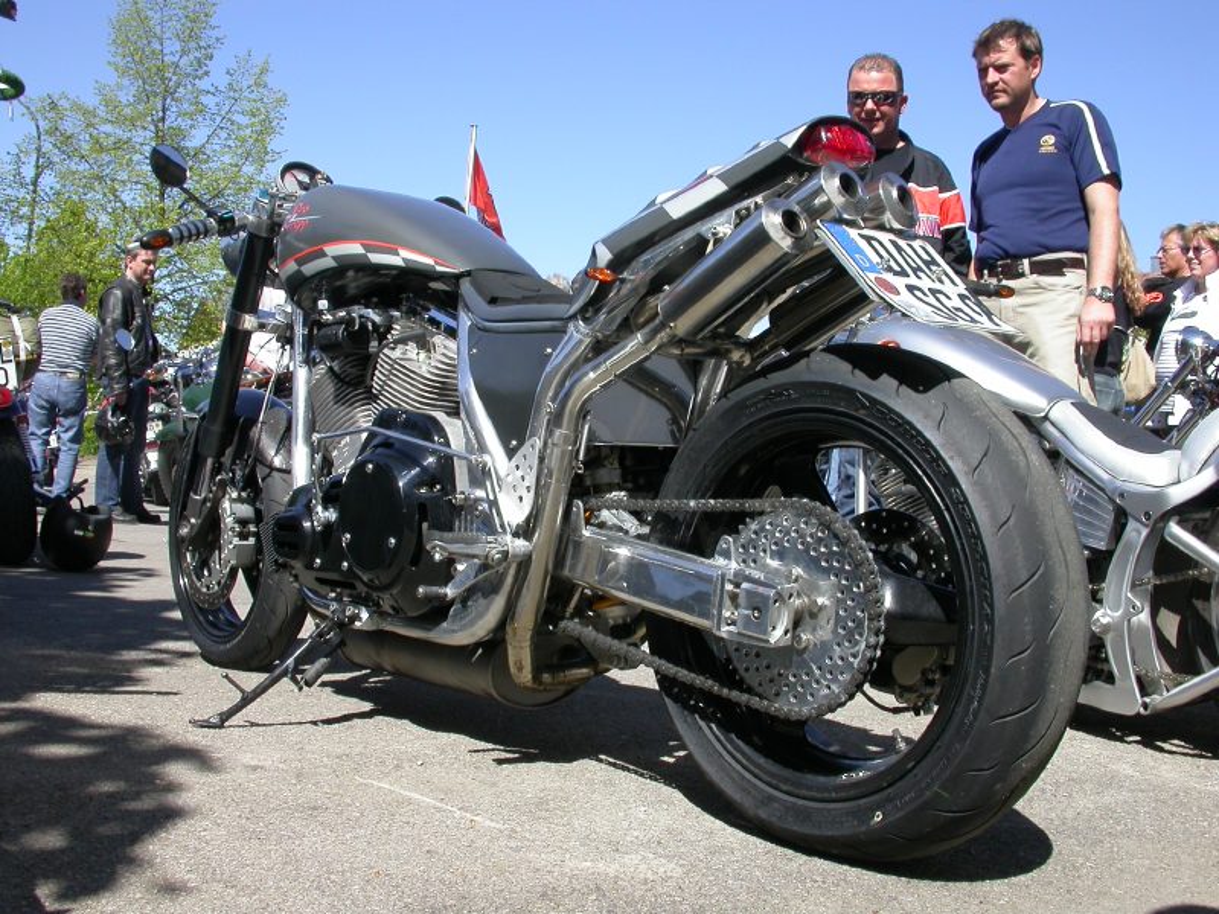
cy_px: 457
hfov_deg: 49.0
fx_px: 1338
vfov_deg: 37.7
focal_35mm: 38
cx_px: 610
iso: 100
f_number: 6.7
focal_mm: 7.85
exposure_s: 1/228
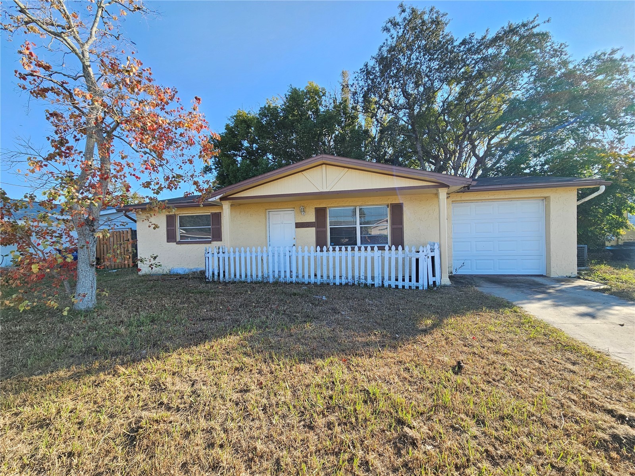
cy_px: 238
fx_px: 238
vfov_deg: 89.9
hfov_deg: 106.2
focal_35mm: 13
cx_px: 318
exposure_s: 1/467
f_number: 2.2
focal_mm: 2.2
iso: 50
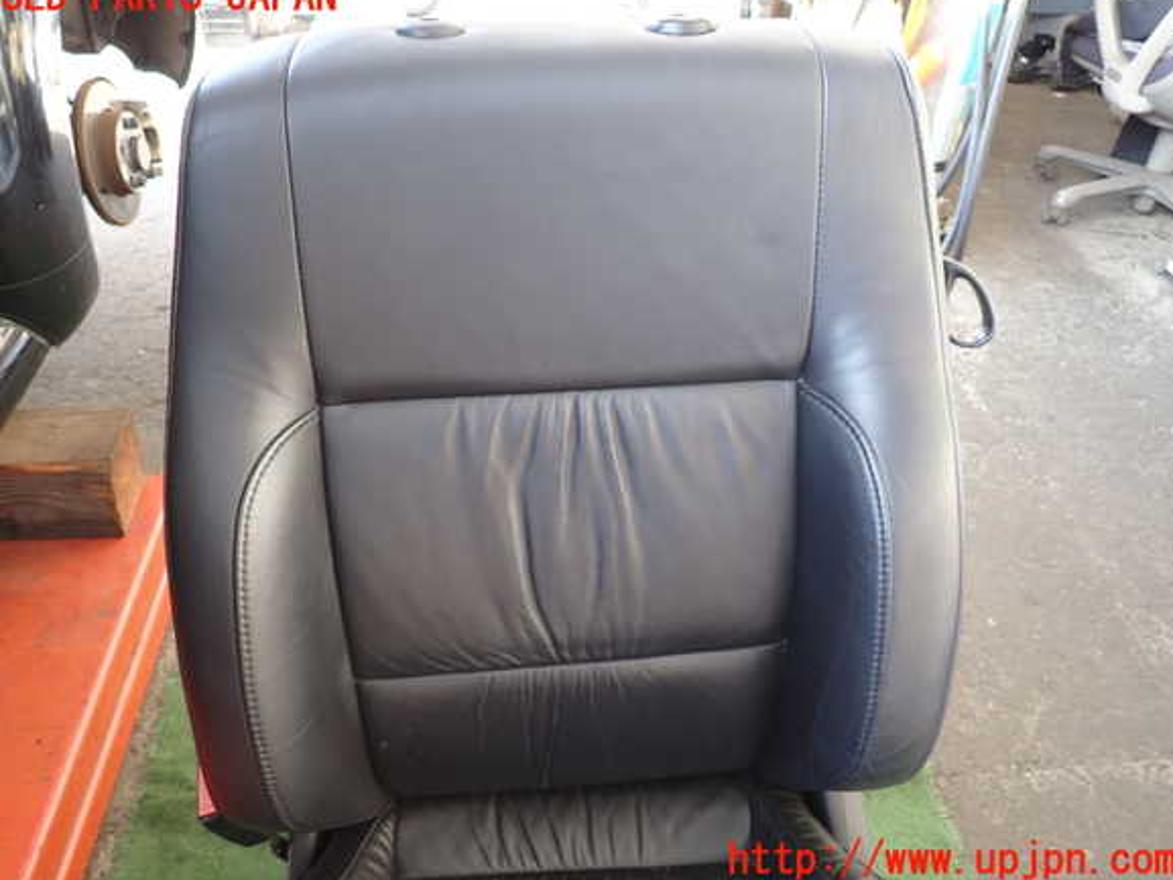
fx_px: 881
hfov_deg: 67.3
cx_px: 577
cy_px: 429
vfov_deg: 53.1
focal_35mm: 26
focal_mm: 4.5
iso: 200
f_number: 2
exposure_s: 1/40
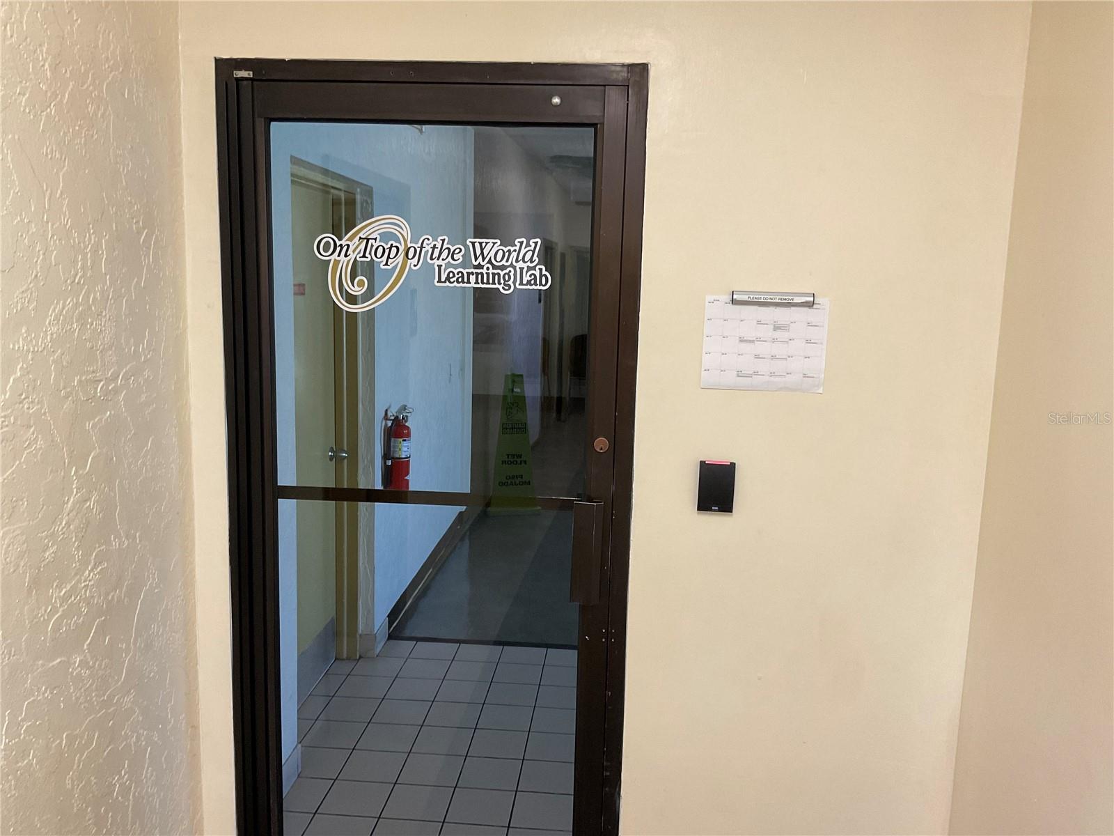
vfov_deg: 48.2
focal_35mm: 29
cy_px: 418
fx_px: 933
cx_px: 557
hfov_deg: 61.7
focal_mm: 3
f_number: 1.8
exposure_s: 1/60
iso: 100
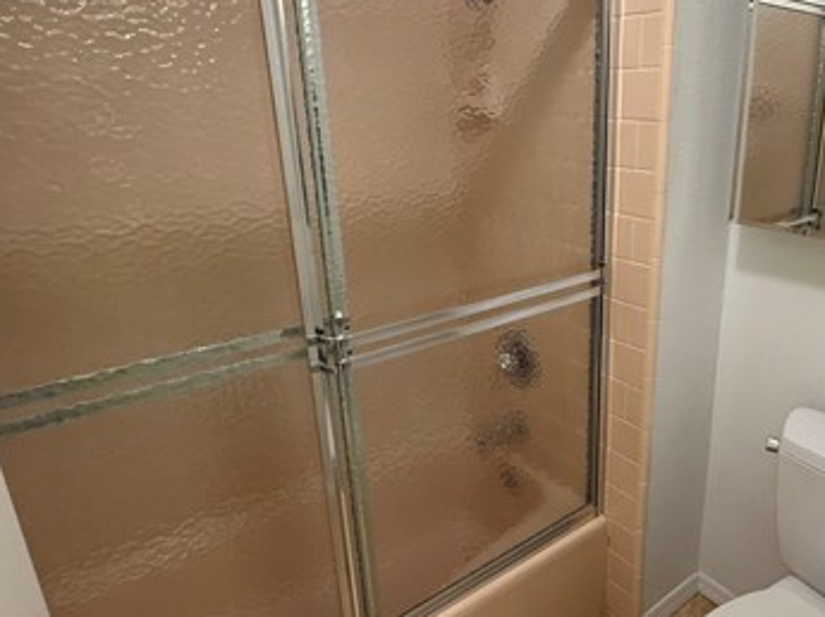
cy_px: 294
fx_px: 619
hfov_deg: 65.6
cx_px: 550
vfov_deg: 53.0
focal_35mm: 26
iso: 250
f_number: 2.2
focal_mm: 2.22
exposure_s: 1/60
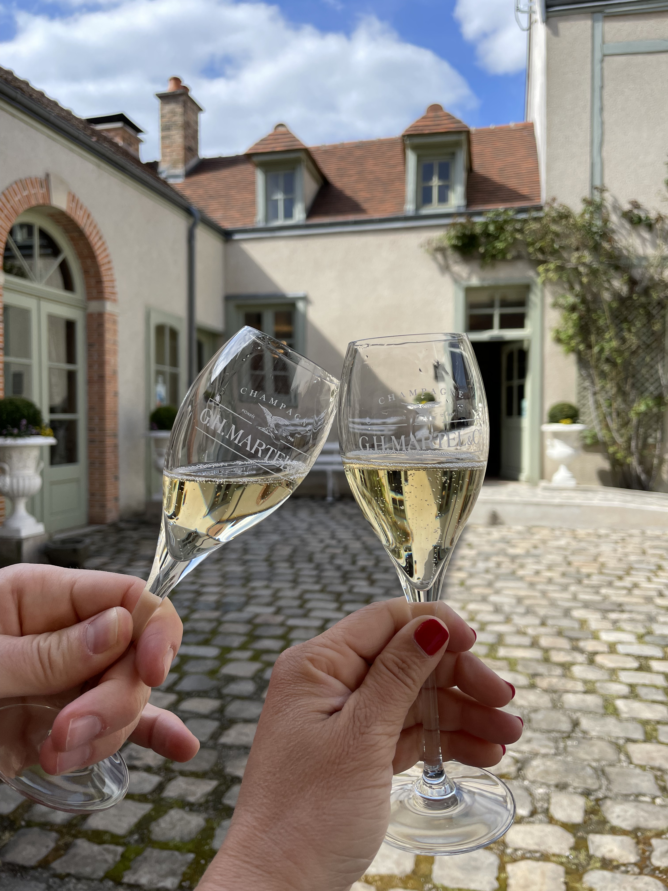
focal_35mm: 26
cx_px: 334
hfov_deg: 53.1
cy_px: 446
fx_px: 669
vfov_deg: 67.3
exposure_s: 1/2212
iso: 32
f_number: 1.6
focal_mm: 4.2
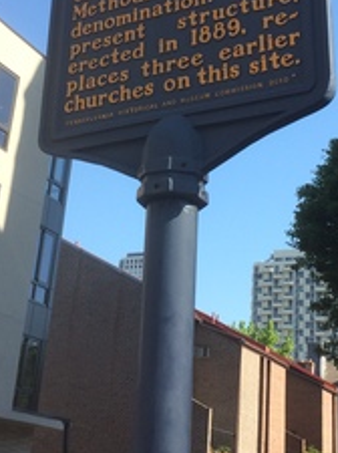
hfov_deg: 23.6
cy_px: 131
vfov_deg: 30.9
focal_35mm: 62
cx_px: 189
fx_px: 809
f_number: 2.2
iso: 32
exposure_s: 1/805
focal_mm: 4.15
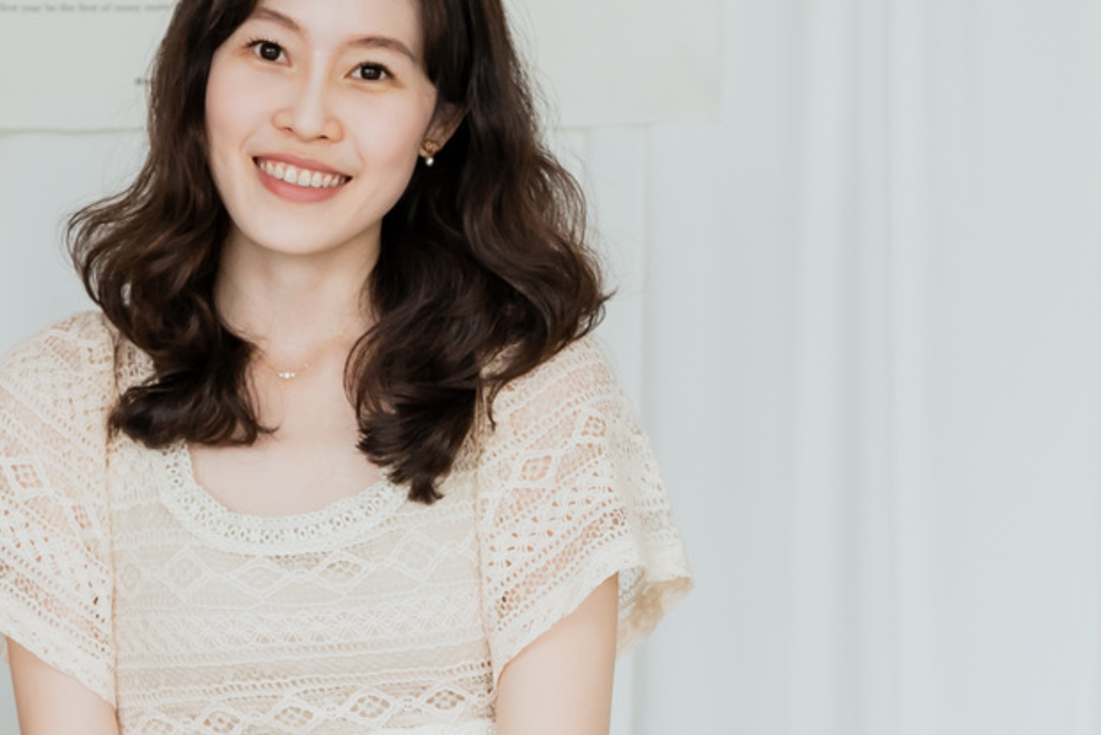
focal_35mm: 150
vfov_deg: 9.2
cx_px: 99
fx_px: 4580
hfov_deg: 13.6
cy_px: 533
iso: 400
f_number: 4
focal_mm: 38.7
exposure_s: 1/200
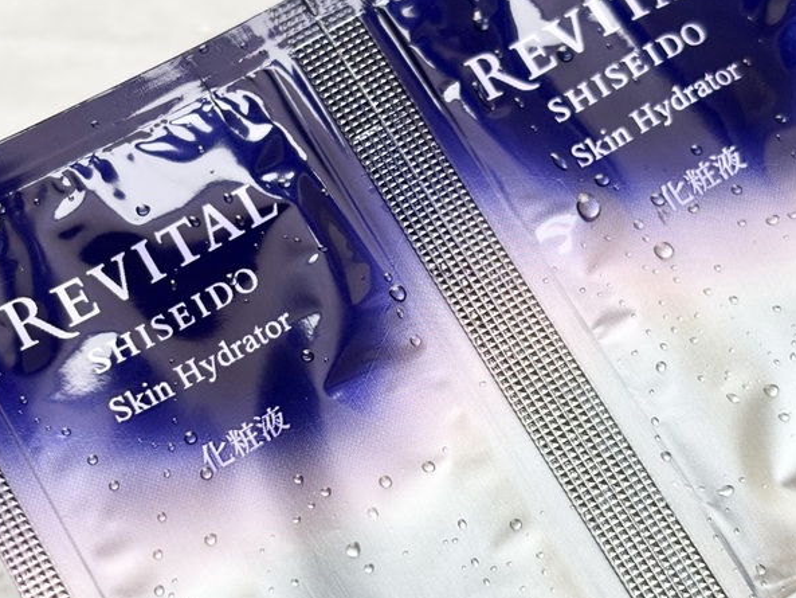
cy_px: 301
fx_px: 1311
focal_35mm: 57
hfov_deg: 33.8
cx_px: 400
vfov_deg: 25.7
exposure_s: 1/66
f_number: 1.6
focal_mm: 5.96
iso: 50
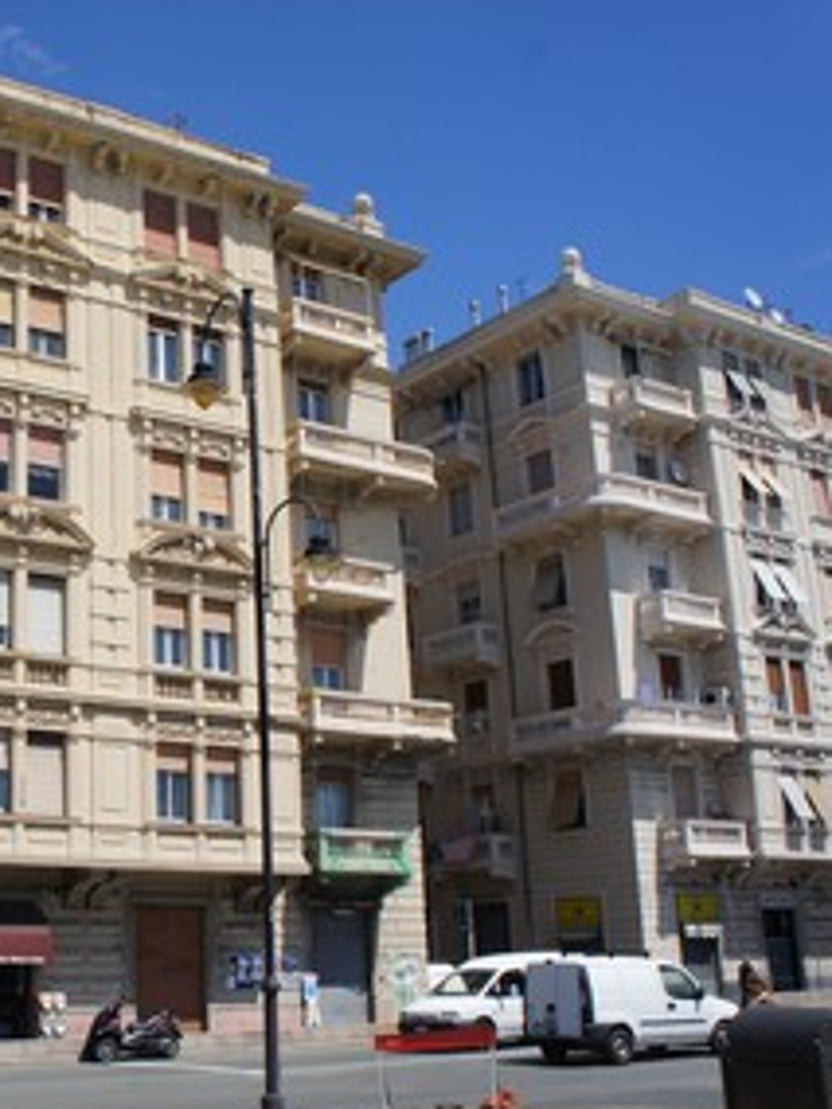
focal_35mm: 42
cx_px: 4
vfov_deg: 44.8
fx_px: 1346
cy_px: 570
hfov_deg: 31.8
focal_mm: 18
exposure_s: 1/640
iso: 200
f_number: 7.1
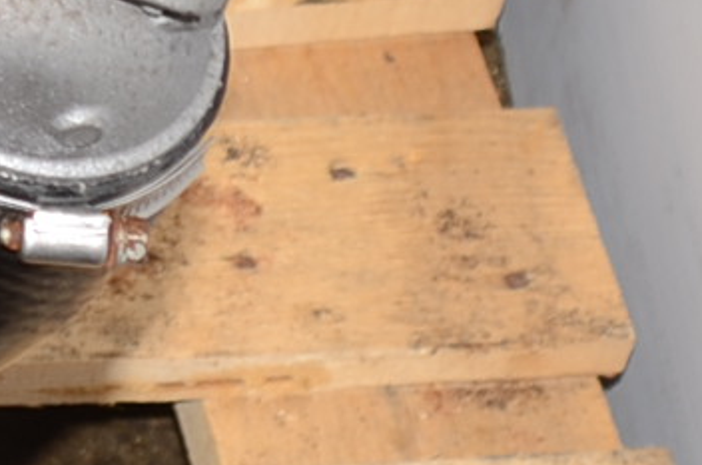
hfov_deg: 6.6
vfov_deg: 4.6
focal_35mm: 294
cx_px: -1159
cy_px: -487
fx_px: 5720
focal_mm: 28
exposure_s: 1/100
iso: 100
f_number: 5
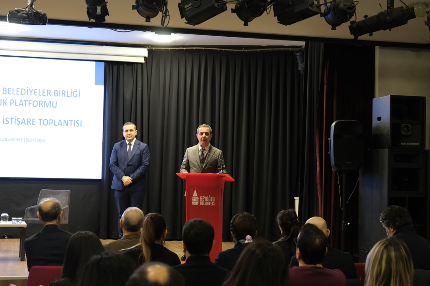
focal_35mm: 62
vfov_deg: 21.9
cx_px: 215
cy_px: 143
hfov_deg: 32.4
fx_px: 740
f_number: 4
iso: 3200
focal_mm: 41.1
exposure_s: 1/105
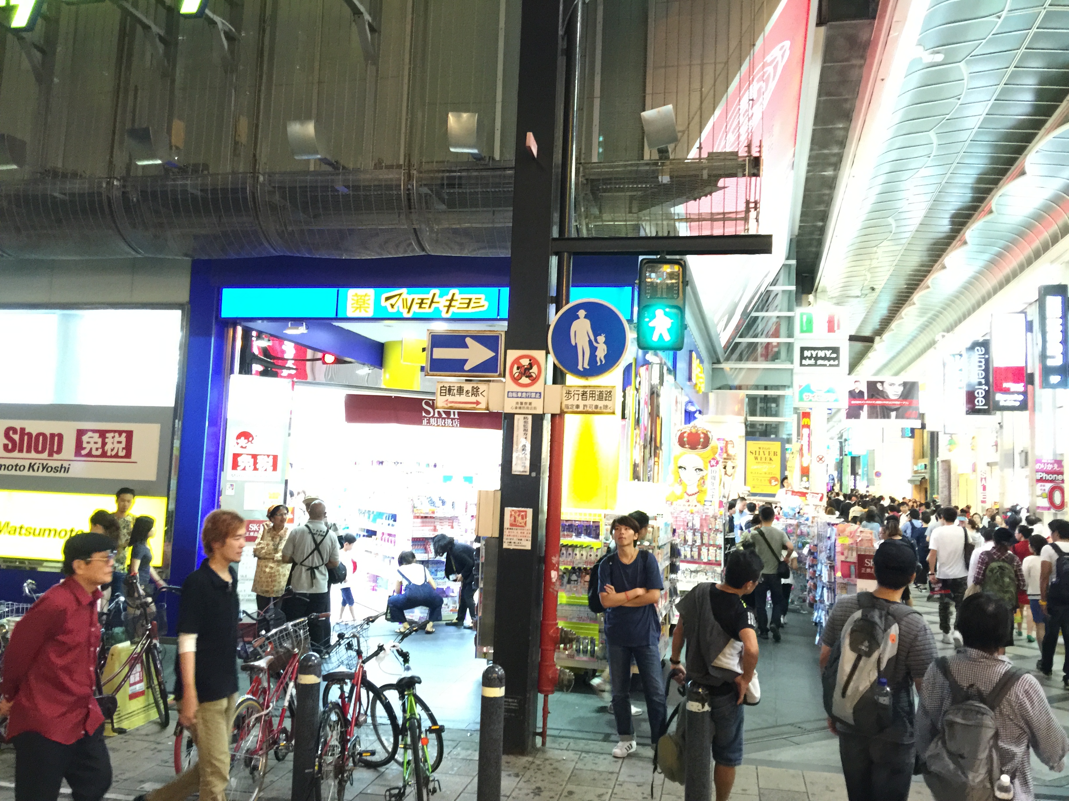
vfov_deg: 48.2
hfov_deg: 61.7
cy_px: 400
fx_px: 896
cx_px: 534
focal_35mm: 29
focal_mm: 4.15
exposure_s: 1/17
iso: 160
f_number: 2.2
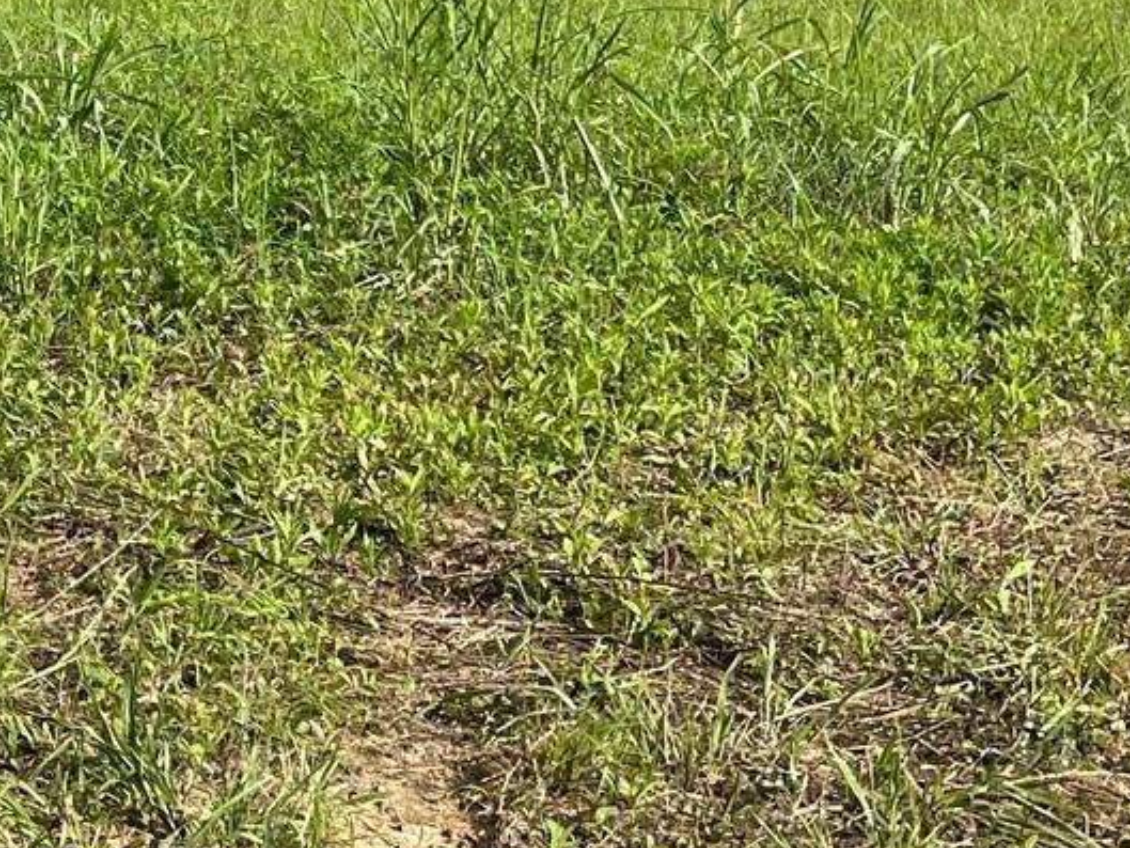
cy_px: -350
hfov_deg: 17.9
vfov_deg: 14.2
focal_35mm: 99
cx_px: -519
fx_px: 3232
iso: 32
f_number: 1.6
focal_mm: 5.1
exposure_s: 1/3344
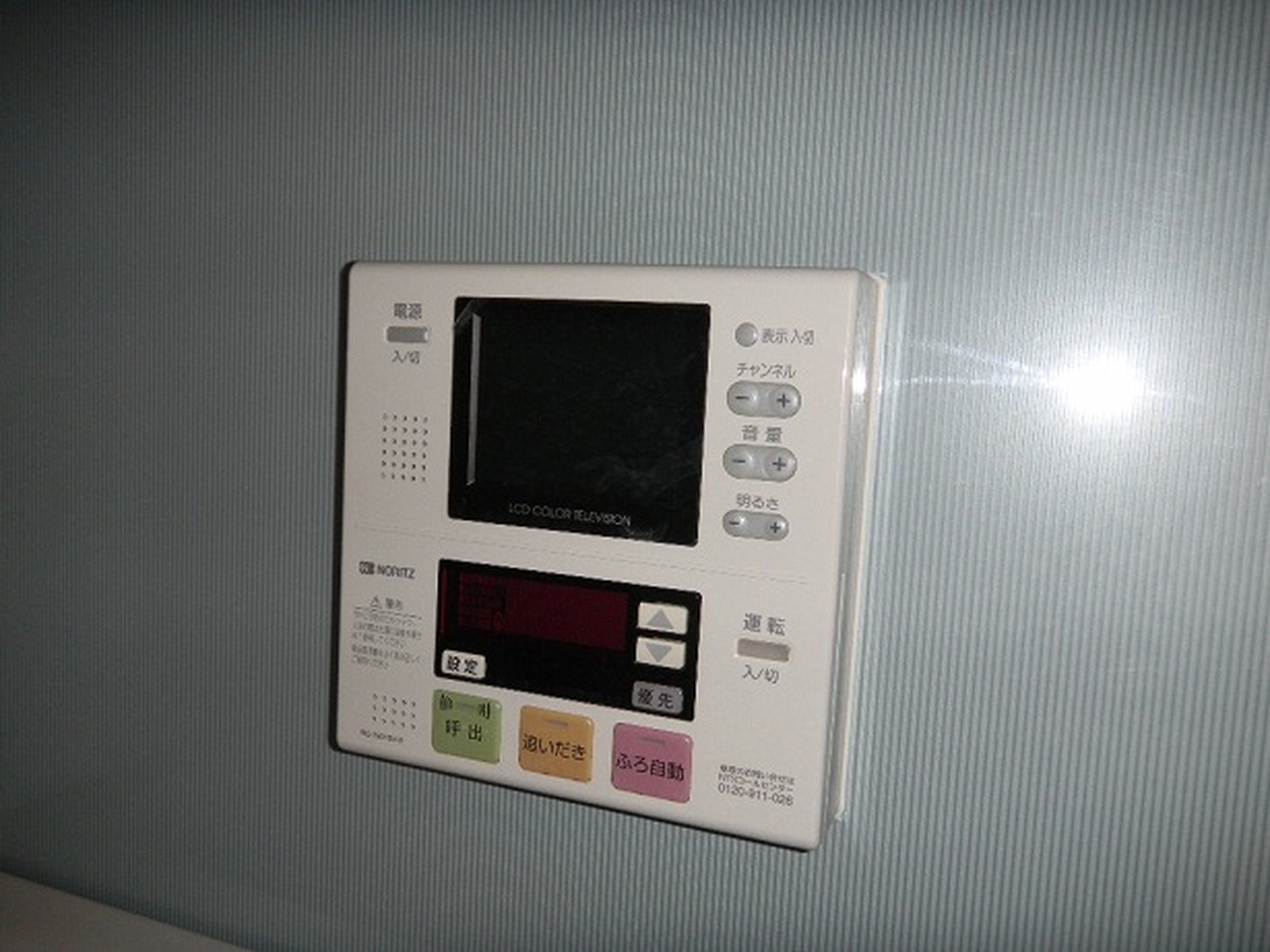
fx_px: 1064
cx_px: 635
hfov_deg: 61.7
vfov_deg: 48.2
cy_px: 476
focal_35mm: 29
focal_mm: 5.3
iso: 200
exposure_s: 1/30
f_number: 3.9
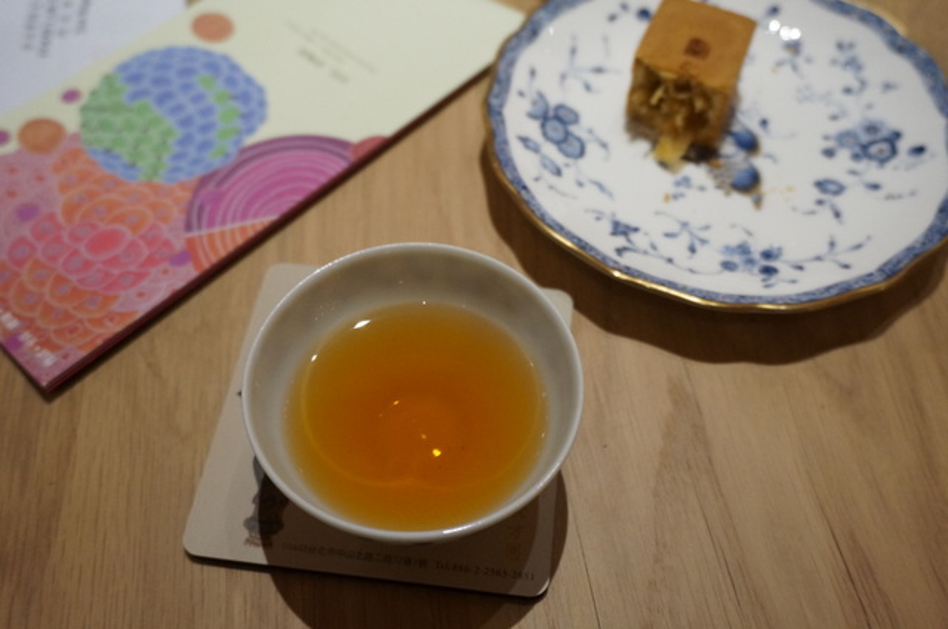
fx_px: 907
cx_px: 474
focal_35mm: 34
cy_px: 314
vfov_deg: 38.3
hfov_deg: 55.2
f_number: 4.5
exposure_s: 1/60
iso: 1600
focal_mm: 23
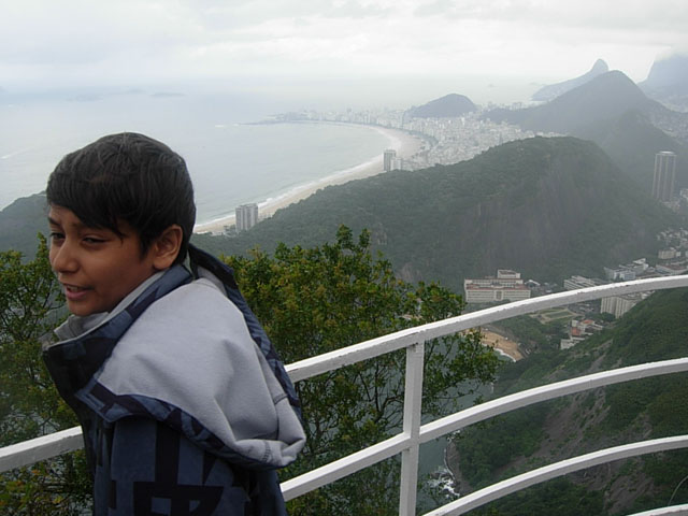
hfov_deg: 51.4
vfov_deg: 39.7
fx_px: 716
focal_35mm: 36
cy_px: 258
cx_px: 344
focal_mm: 7.5
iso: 50
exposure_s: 1/166
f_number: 4.3
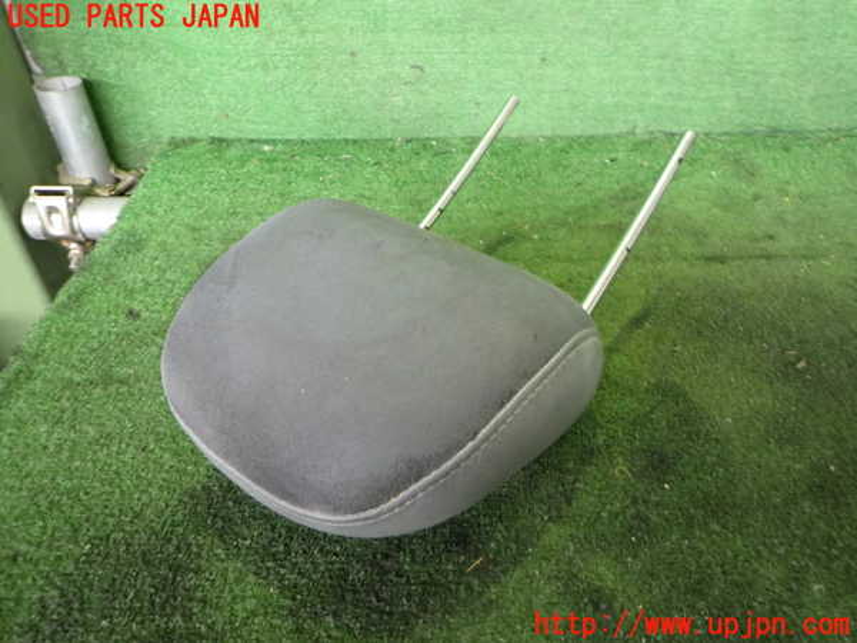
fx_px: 619
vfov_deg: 54.9
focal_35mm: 25
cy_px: 322
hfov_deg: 69.4
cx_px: 428
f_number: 2
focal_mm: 4.5
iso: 800
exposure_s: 1/100
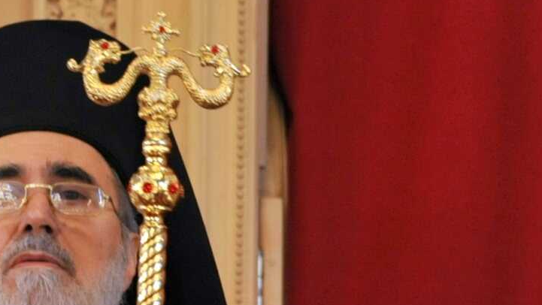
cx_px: 376
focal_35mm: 446
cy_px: 380
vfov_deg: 2.7
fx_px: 6411
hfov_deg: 4.8
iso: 2000
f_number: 7.1
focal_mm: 120
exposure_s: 1/30
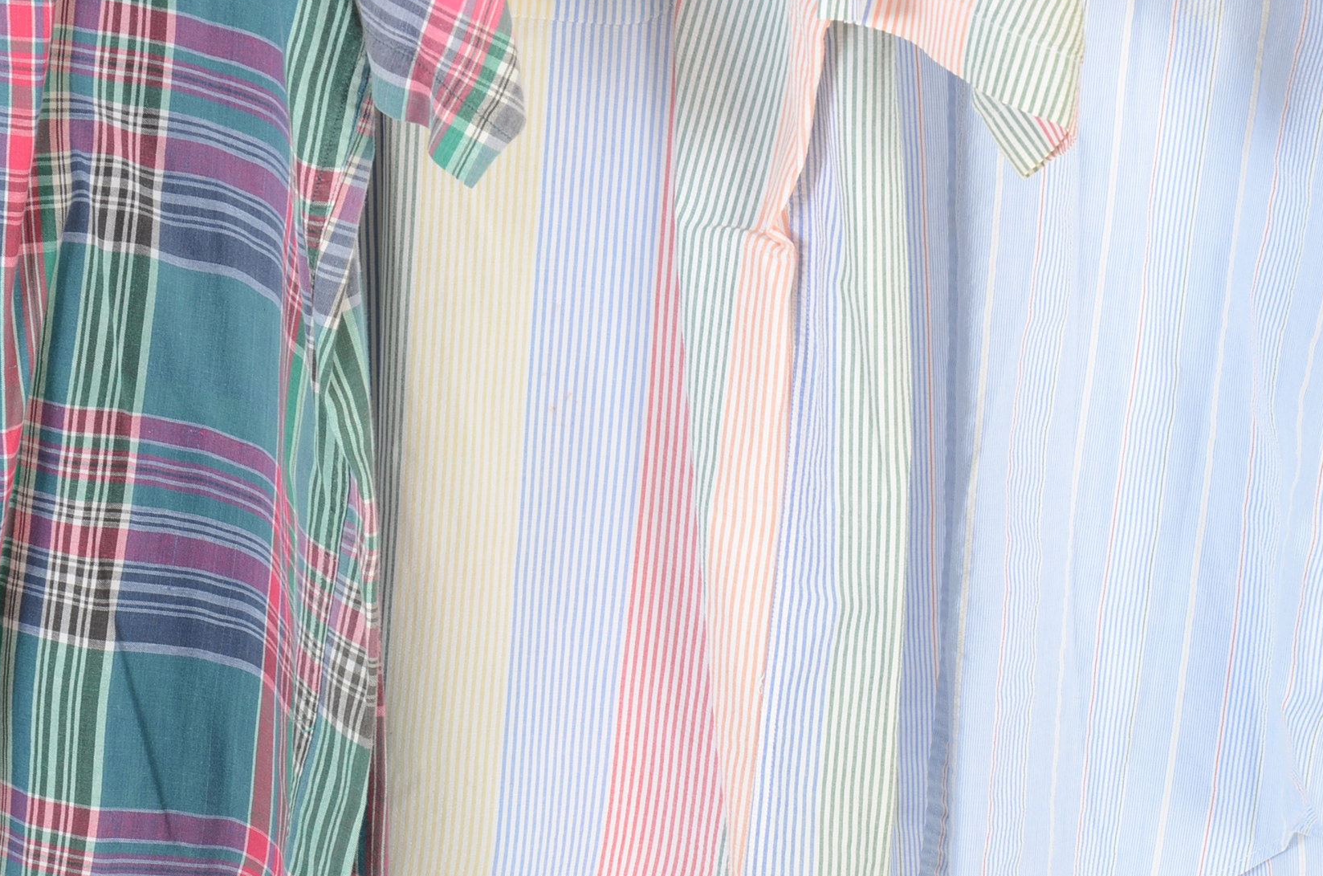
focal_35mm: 157
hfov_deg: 13.1
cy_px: 464
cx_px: 547
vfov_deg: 8.7
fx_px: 5757
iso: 125
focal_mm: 70
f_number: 11
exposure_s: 1/160
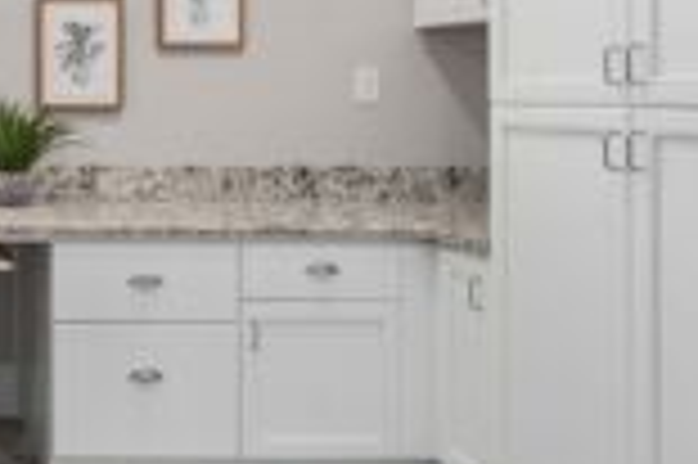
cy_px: 47
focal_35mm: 44
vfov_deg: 29.2
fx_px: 852
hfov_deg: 35.6
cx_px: -126
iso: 160
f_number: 7.1
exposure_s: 1/60
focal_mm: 17
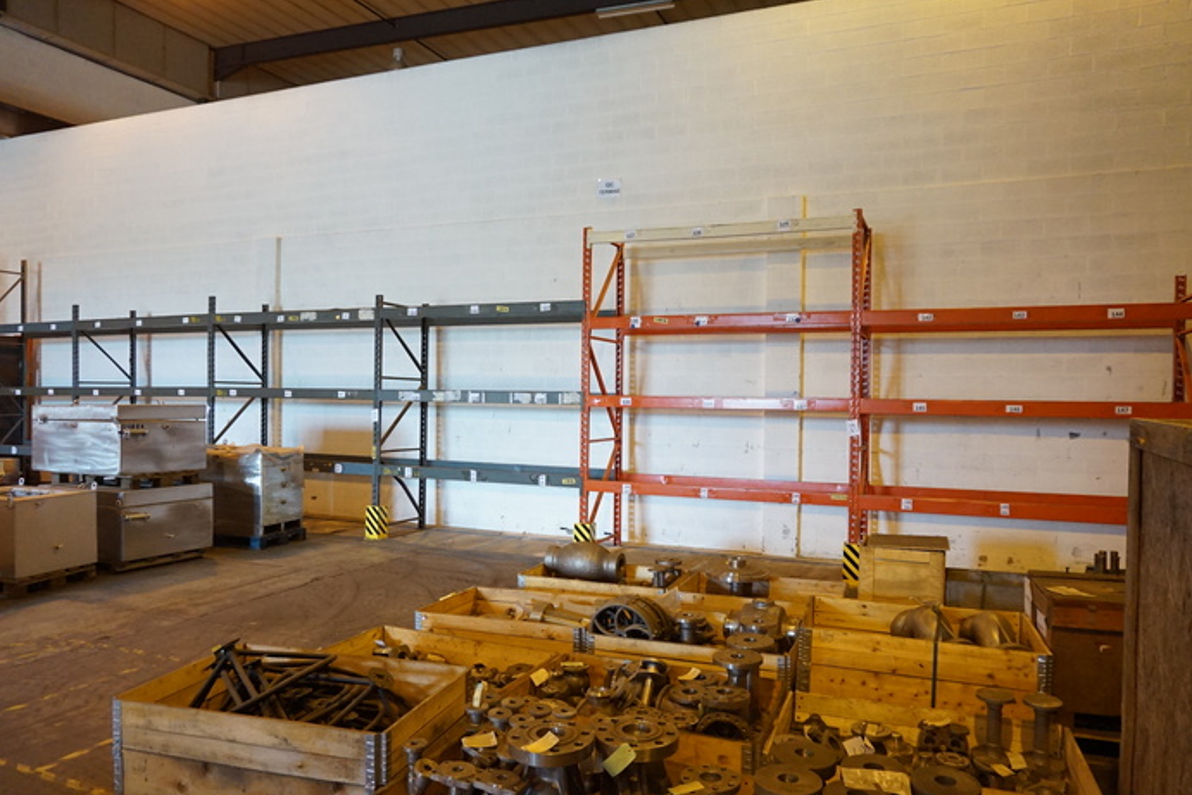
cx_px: 607
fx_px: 828
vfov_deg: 51.3
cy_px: 407
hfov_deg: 71.5
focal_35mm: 25
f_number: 3.5
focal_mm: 16
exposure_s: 1/160
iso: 2000
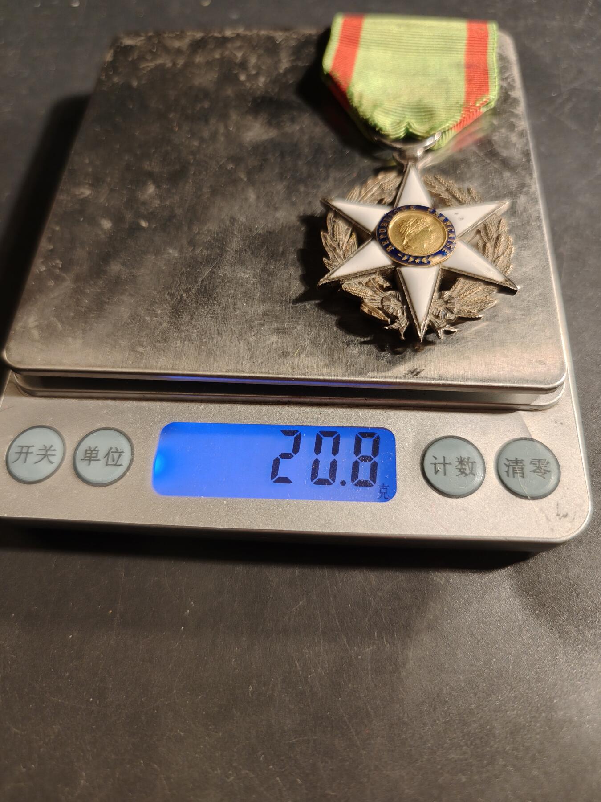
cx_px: 300
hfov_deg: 58.9
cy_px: 401
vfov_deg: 73.9
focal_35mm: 23
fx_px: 532
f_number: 1.6
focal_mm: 6.06
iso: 250
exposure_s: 1/200
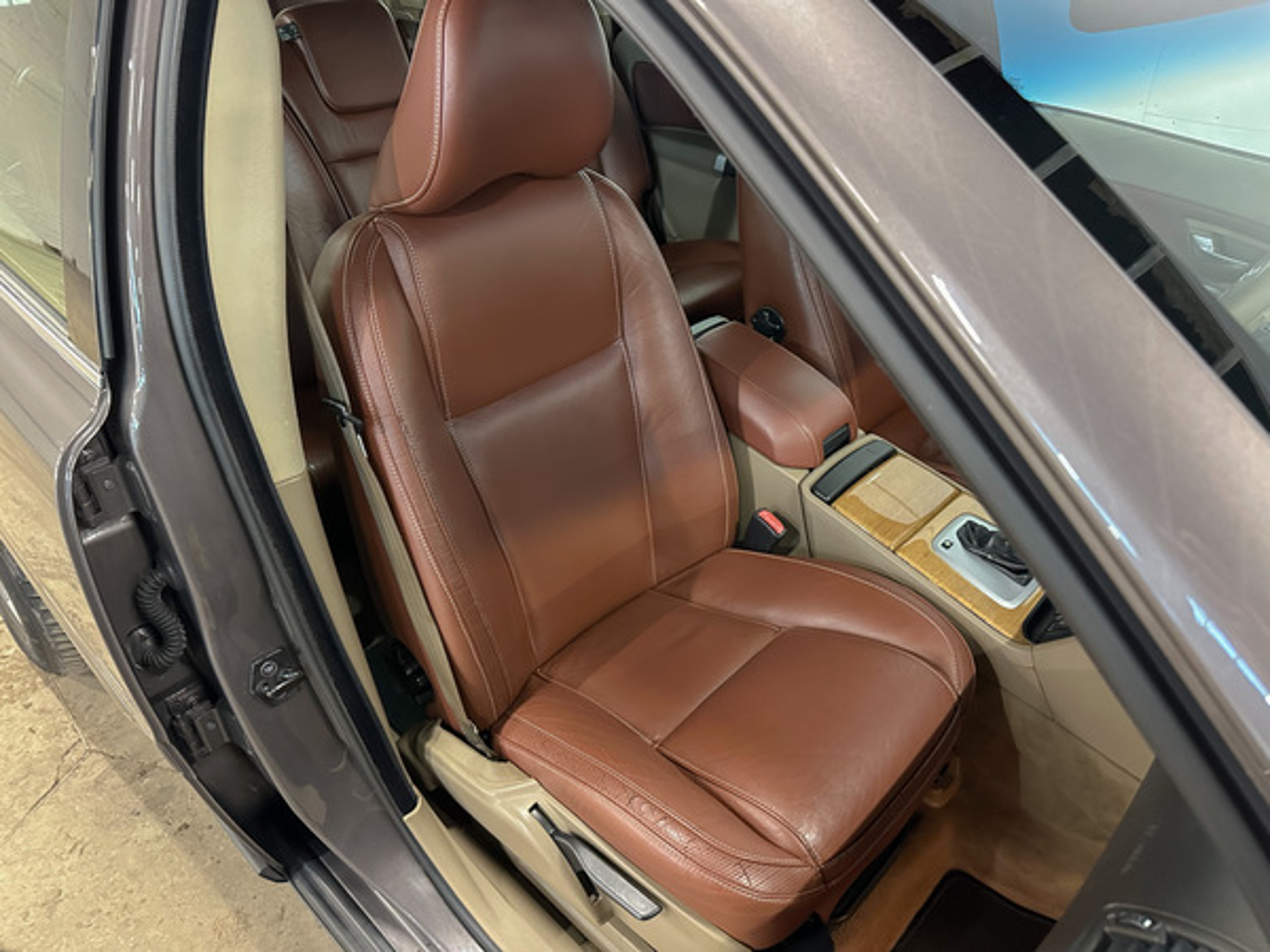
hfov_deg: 71.6
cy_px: 476
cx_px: 635
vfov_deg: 56.8
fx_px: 881
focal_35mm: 24
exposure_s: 1/33
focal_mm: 6.86
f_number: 1.78
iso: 800
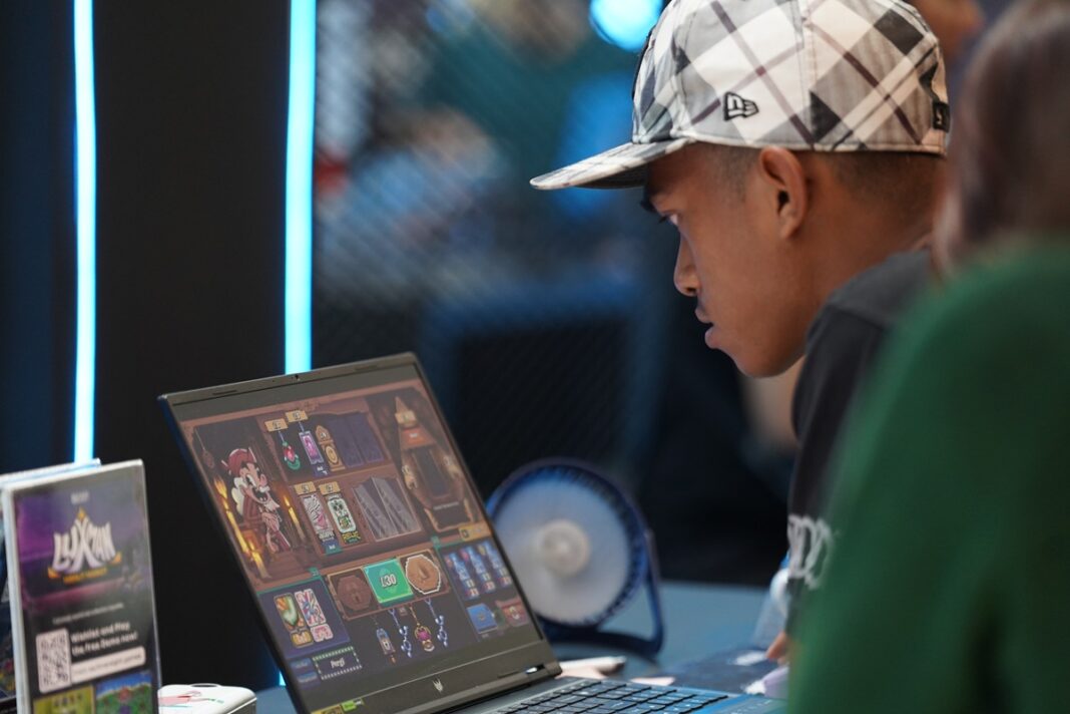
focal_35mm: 160
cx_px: 535
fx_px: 4755
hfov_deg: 12.8
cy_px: 357
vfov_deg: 8.6
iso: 2000
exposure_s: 1/200
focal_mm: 160
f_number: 2.8
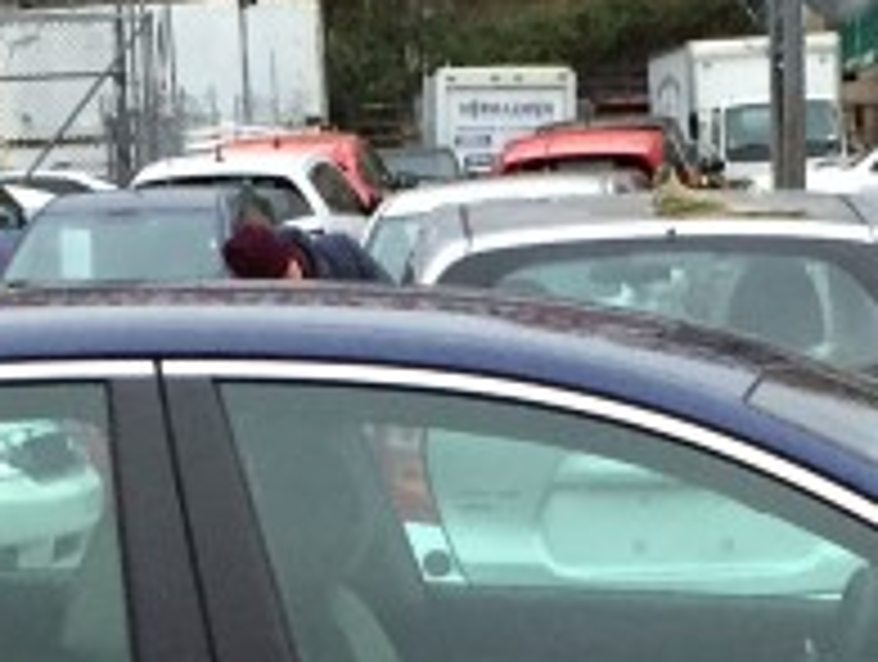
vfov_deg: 9.6
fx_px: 3862
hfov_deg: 13.0
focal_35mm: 152
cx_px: 446
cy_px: 887
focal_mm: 4.15
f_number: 2.2
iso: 125
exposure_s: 1/30
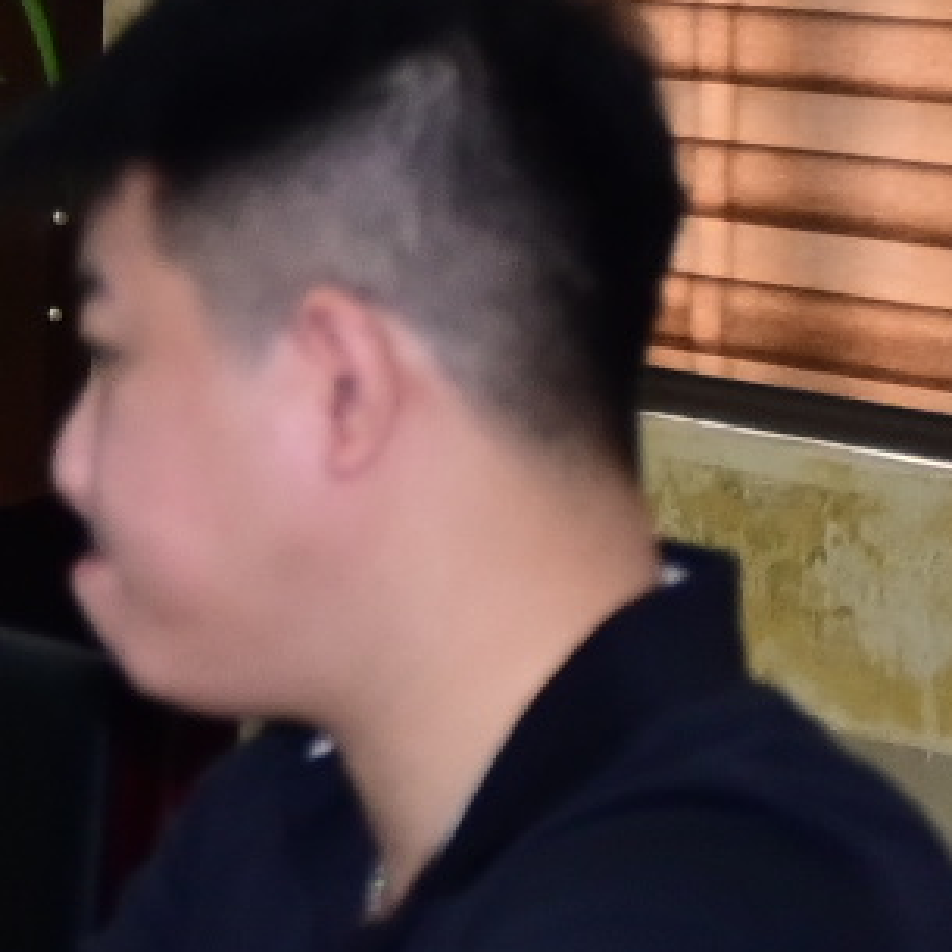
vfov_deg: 5.6
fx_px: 9739
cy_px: 531
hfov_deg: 5.6
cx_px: -150
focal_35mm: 313
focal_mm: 38
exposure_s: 1/200
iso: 800
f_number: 4.2
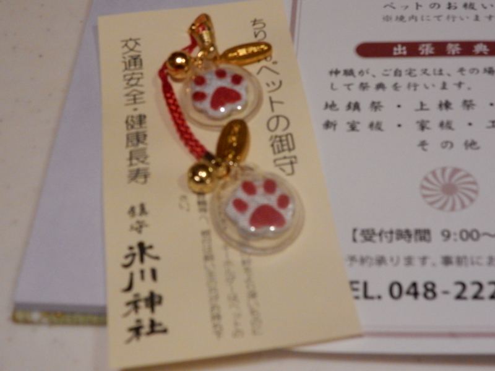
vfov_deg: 24.4
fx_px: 858
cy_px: 186
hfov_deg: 32.2
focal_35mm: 60
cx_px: 248
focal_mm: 10.7
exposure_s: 1/30
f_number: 4.5
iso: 800
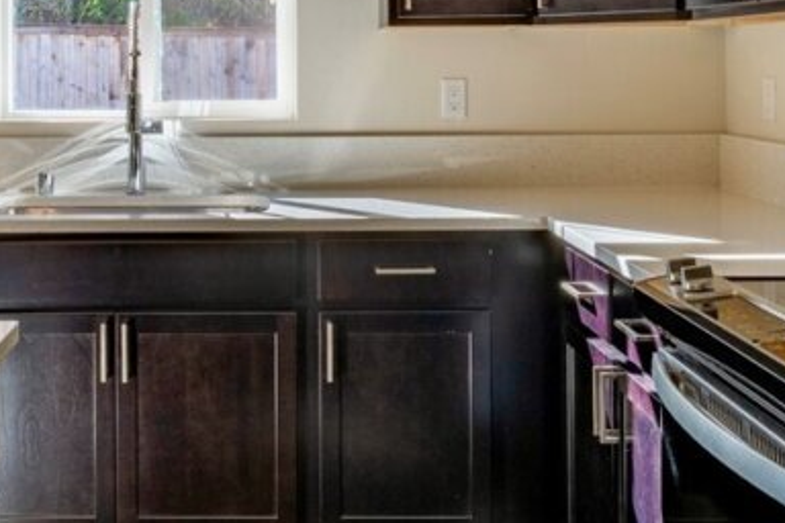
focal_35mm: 51
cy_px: 171
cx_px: 474
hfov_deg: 38.7
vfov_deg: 26.3
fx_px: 1112
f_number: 11
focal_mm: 14
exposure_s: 1/80
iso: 320
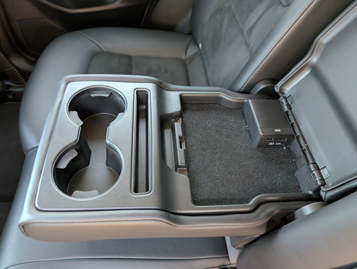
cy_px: 134
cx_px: 178
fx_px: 248
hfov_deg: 71.5
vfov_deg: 56.9
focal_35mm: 24
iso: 983
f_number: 1.68
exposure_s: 1/96.8
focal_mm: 6.9
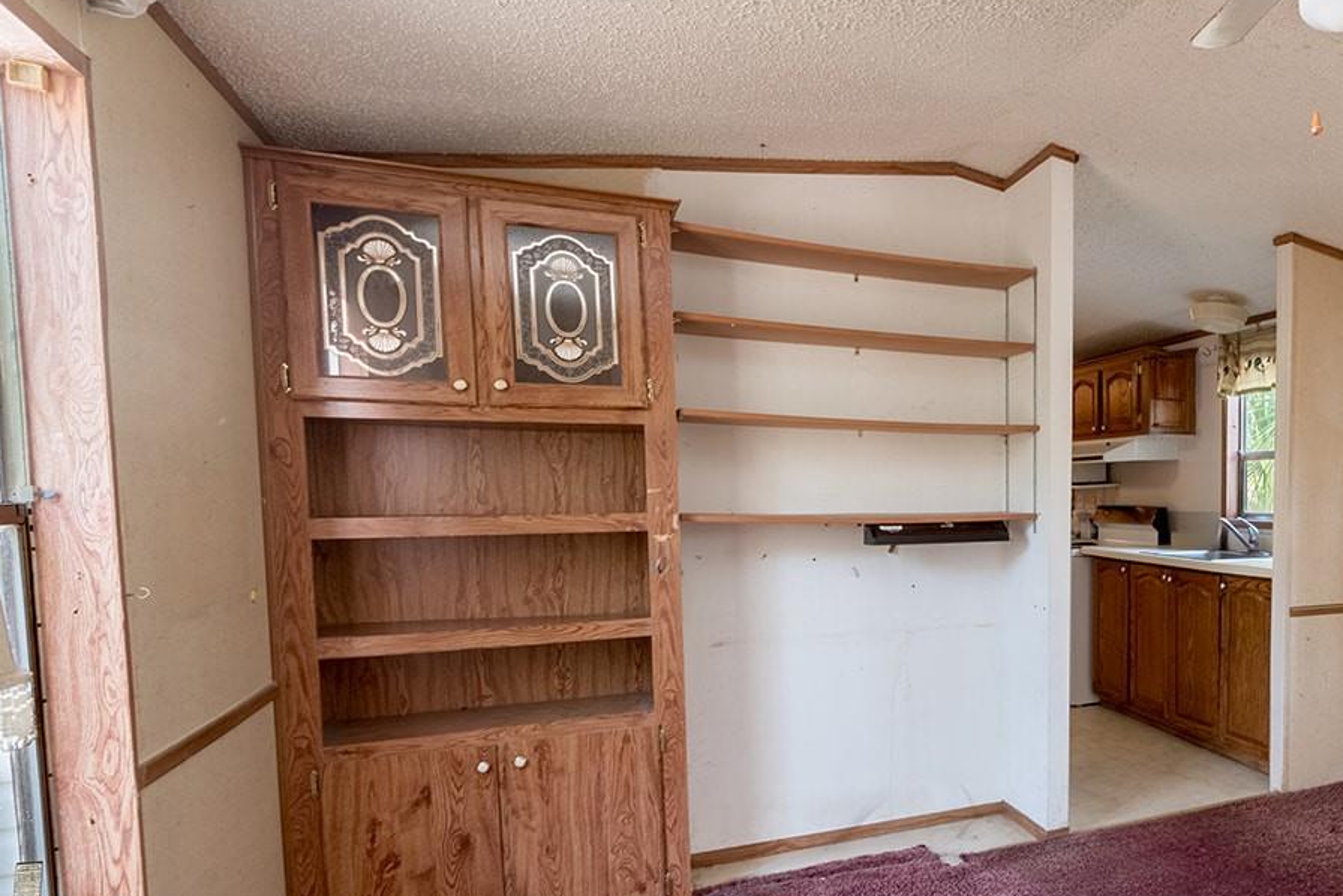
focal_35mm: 25
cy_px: 566
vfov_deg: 50.7
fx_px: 933
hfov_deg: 64.6
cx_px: 1091
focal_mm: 14
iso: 500
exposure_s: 1/60
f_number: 9
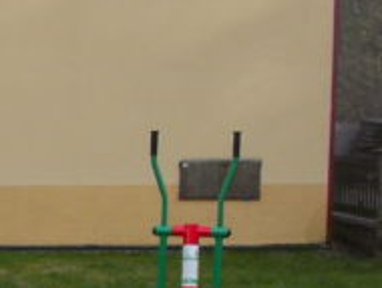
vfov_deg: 12.4
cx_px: -294
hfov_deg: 14.8
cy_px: 330
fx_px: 1293
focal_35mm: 117
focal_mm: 4.1
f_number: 3.3
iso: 80
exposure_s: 1/320
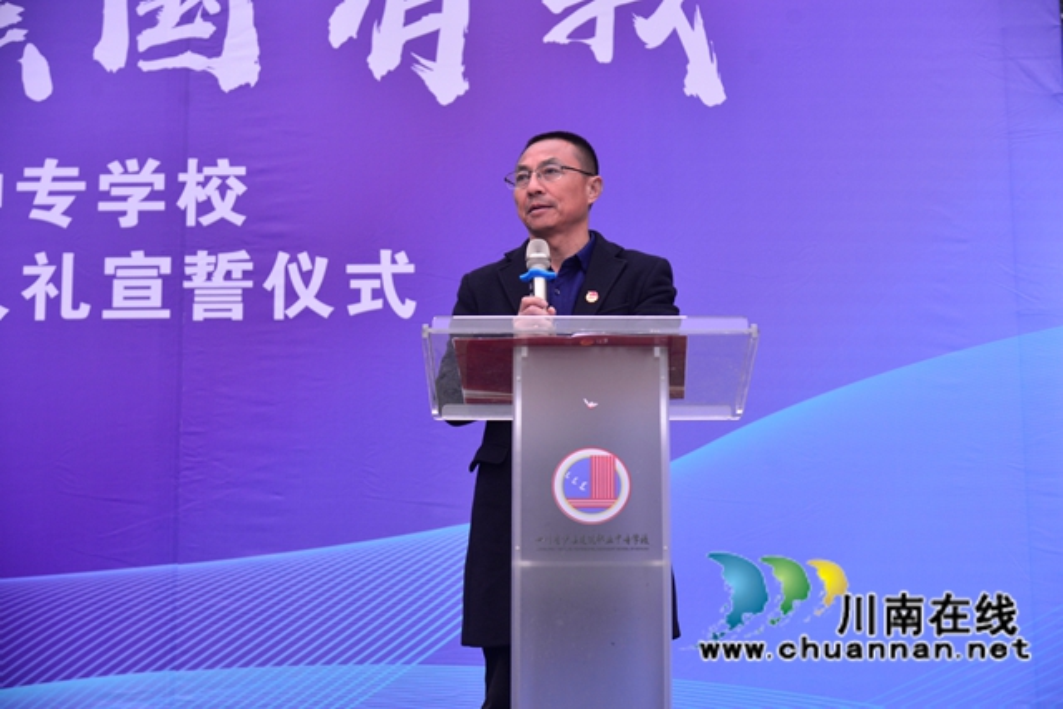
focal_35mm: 65
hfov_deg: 31.0
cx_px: 532
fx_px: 1920
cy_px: 354
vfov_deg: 20.9
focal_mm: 65
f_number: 4.5
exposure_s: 1/160
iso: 1000
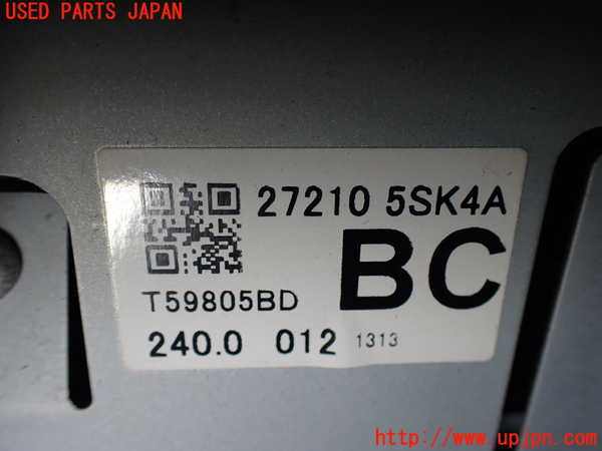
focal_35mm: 30
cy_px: 226
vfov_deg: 46.8
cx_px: 301
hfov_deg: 60.0
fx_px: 522
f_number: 2.3
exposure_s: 1/160
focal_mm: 5.4
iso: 100
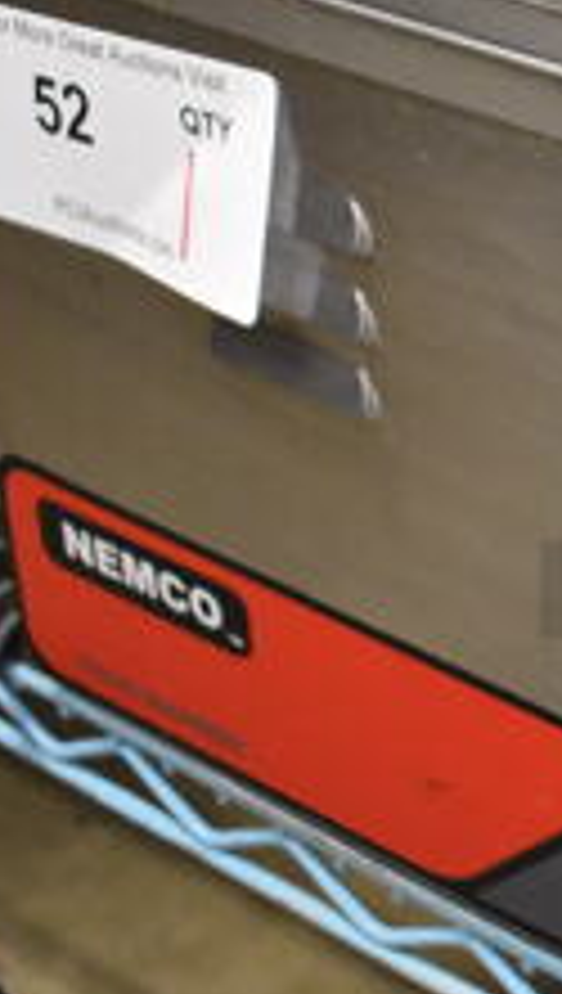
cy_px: 400
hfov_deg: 13.7
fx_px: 2058
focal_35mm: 78
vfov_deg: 27.1
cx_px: 1043
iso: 2800
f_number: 3.5
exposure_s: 1/125
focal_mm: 18
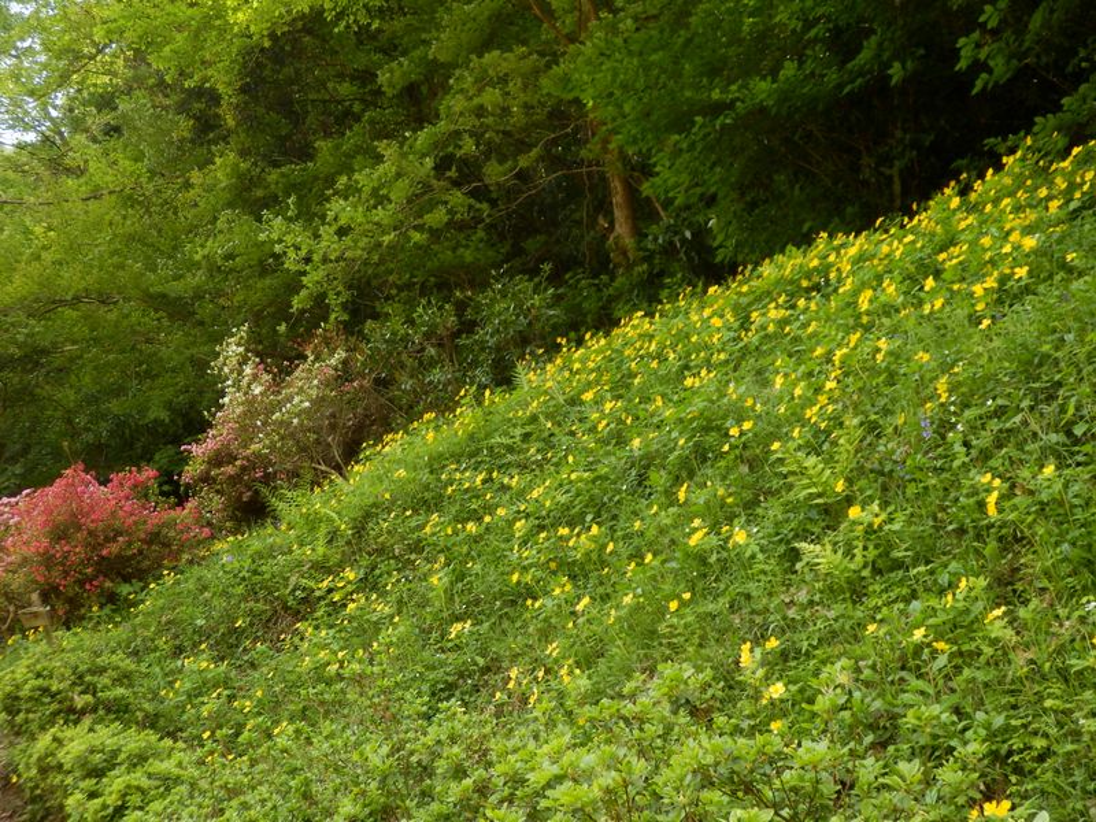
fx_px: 1615
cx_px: 548
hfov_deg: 37.5
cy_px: 411
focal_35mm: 51
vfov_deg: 28.6
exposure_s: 1/60
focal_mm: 9.1
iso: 80
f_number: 4.4
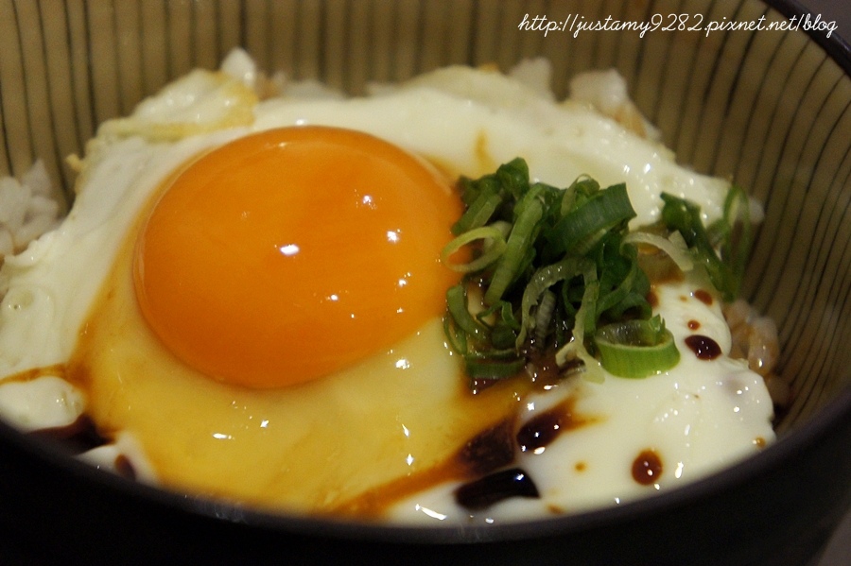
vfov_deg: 16.5
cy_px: 283
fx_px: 1949
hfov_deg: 24.6
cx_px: 426
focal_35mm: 82
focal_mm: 55
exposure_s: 1/10
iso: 1600
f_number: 5.6
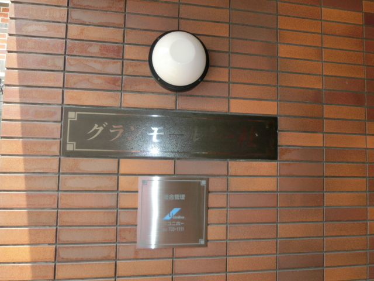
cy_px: 140
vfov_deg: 56.8
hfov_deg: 71.6
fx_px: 259
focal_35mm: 24
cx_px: 187
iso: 80
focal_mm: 4.24
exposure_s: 1/160
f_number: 3
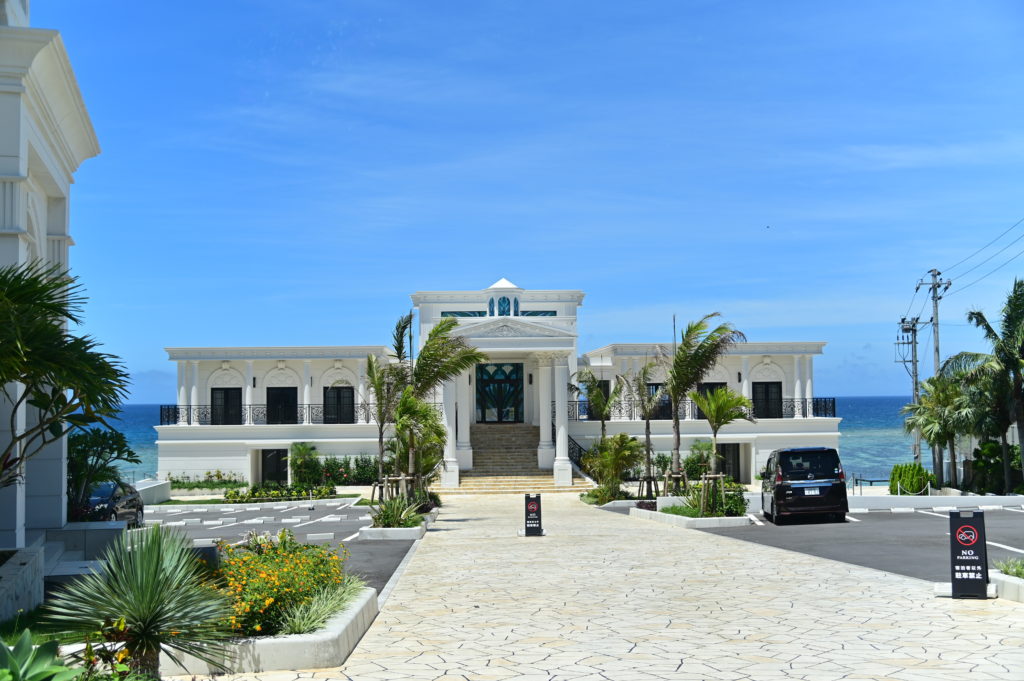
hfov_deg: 48.5
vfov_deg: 33.3
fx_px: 1137
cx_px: 512
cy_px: 340
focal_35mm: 40
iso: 100
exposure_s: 1/1000
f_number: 4
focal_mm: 40
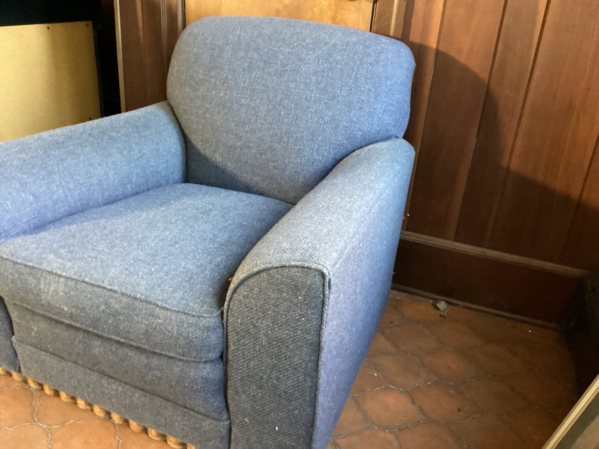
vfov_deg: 45.4
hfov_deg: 58.3
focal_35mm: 31
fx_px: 536
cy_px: 224
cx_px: 300
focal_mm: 3.3
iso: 800
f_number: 2.4
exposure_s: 1/24
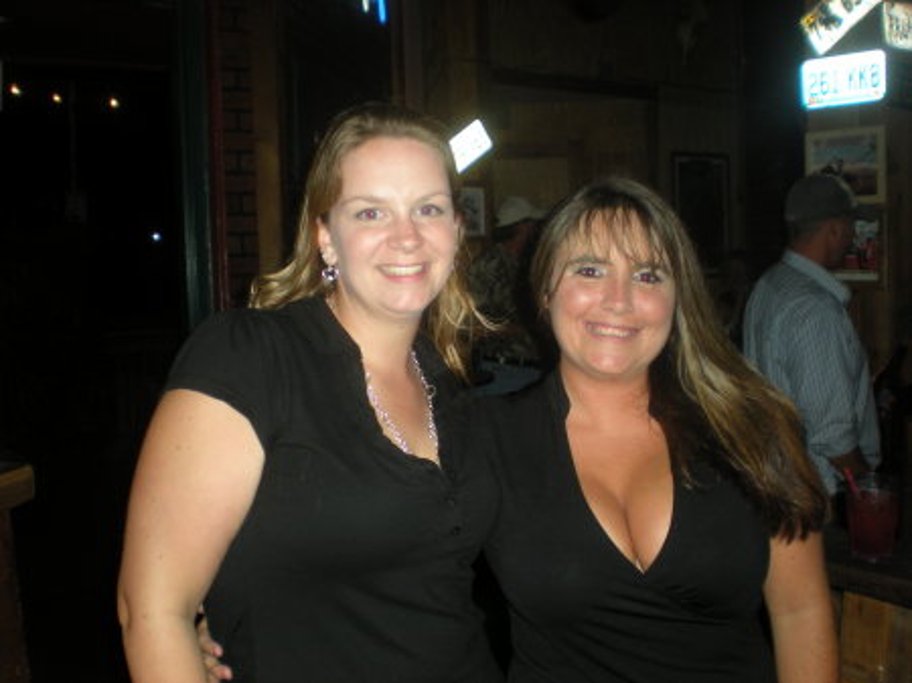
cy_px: 342
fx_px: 1001
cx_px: 456
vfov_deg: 37.7
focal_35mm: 38
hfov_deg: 49.0
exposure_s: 1/60
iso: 126
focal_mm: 6.3
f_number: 3.1
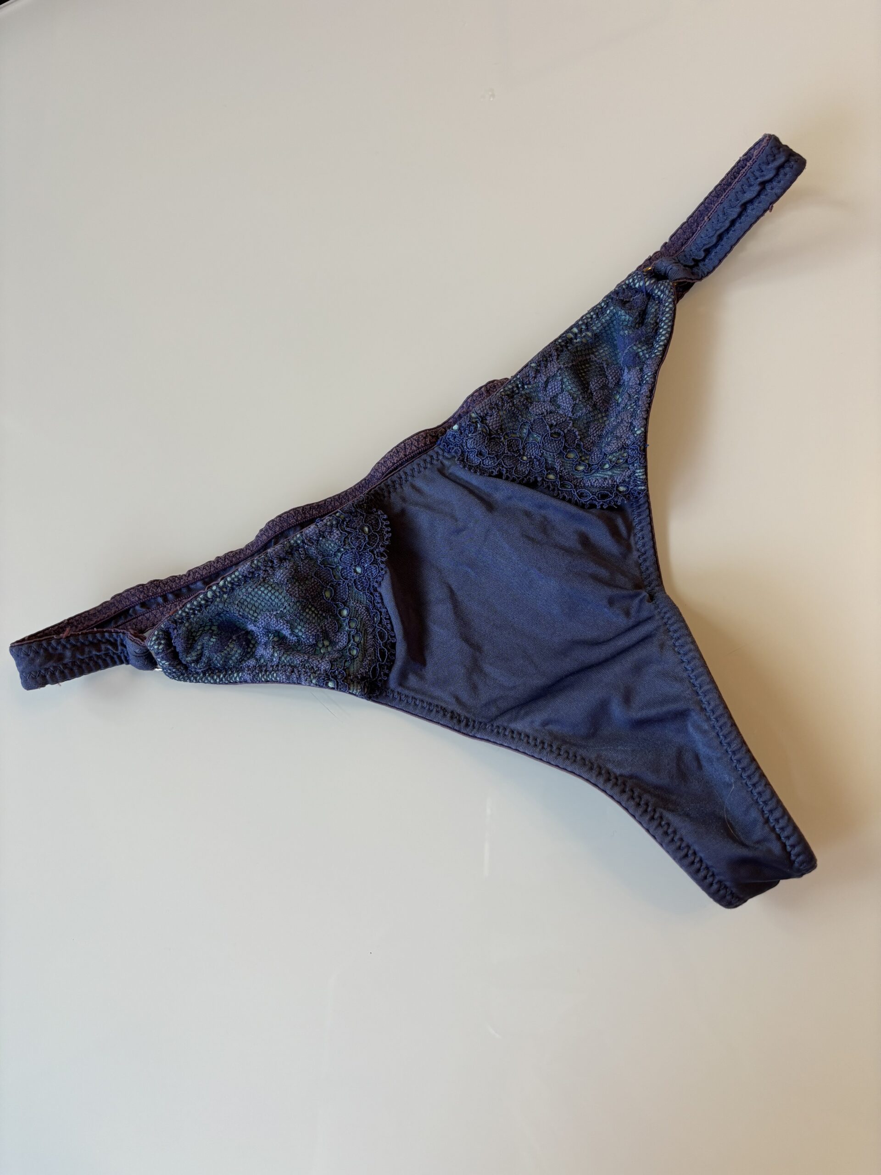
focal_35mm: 26
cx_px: 440
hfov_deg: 53.1
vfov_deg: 67.3
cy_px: 588
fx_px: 882
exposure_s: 1/50
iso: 80
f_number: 1.6
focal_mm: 5.96
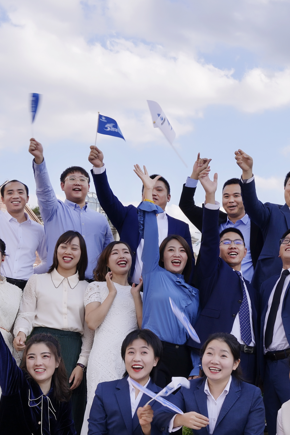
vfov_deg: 27.3
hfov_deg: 18.1
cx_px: 256
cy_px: 254
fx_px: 896
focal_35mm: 74
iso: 160
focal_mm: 32.5
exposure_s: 1/160
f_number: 10
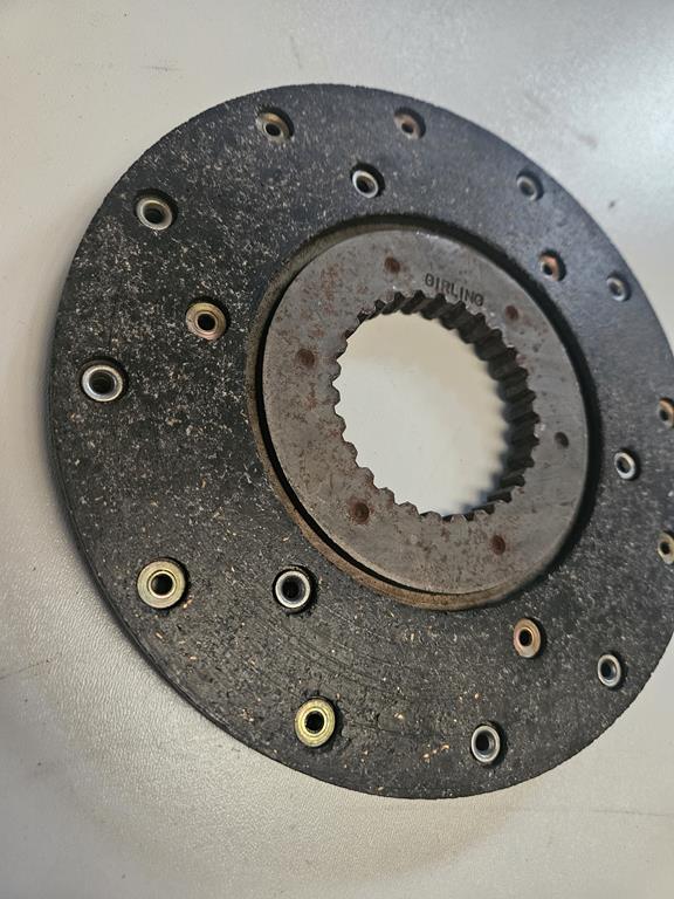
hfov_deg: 58.9
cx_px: 337
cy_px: 450
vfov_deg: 73.9
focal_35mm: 23
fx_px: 597
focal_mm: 5.4
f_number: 1.8
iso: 640
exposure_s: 1/50
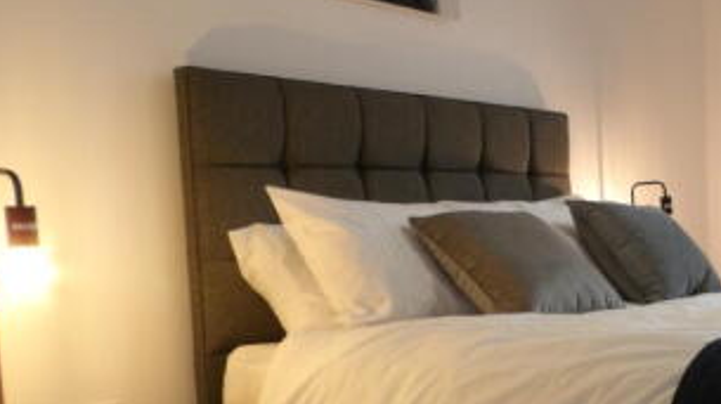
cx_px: 673
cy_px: 299
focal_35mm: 50
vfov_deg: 23.7
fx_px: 955
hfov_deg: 38.1
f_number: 4.1
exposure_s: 1/21
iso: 200
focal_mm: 4.3
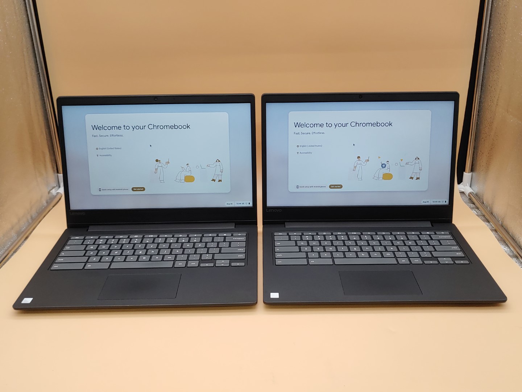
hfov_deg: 51.4
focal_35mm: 36
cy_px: 196
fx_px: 543
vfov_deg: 39.7
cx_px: 261
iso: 50
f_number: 1.8
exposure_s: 1/120
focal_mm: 4.36
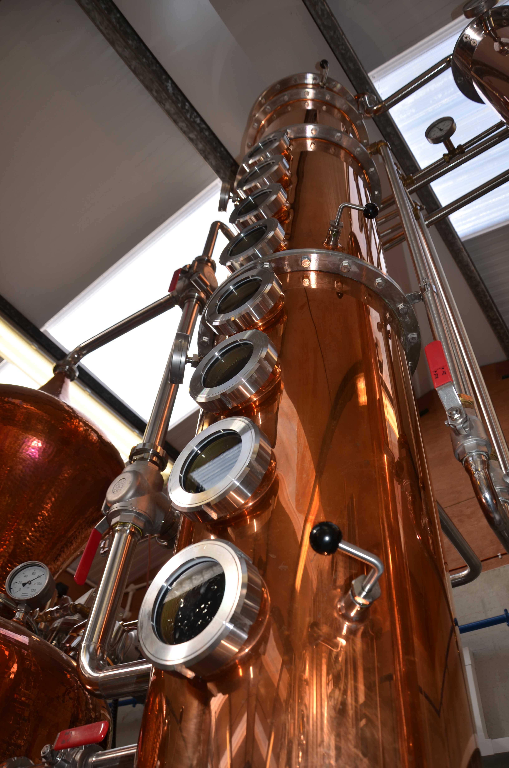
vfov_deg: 67.5
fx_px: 575
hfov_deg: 47.7
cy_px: 384
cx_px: 254
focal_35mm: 27
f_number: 5
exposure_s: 1/200
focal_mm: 18
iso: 100
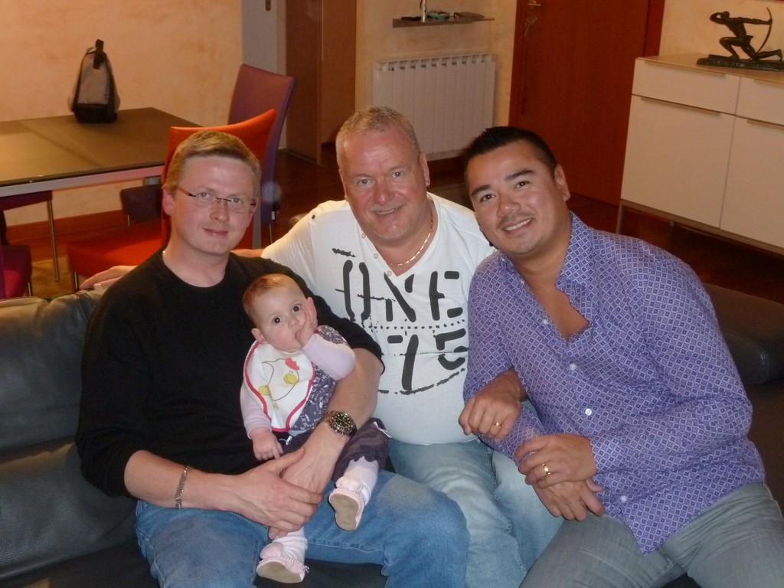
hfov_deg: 42.9
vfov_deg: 32.9
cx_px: 392
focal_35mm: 44
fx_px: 997
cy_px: 294
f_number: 3.7
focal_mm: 7.3
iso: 400
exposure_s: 1/15
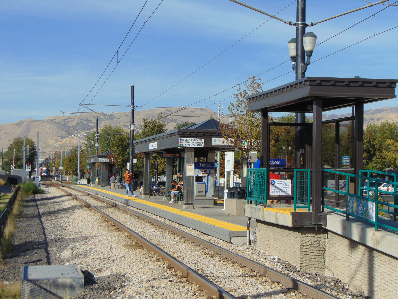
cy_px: 150
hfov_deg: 27.4
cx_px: 199
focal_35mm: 71
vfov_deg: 20.7
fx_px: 816
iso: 80
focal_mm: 12.8
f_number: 9.6
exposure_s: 1/250
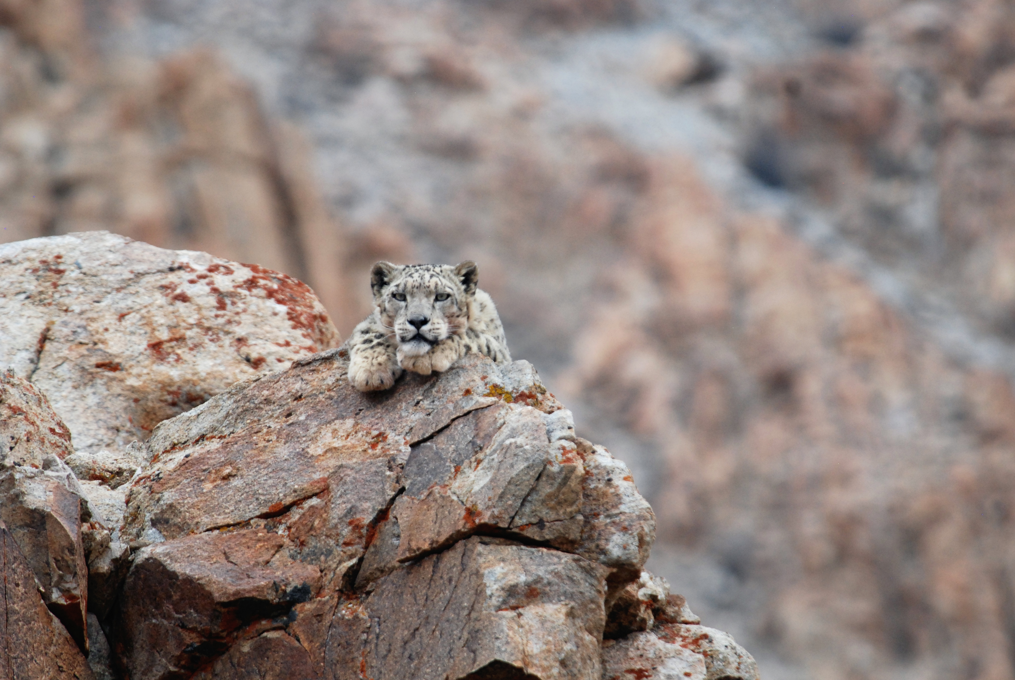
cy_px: 340
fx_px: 16937
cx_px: 508
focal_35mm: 600
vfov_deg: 2.3
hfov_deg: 3.4
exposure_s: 1/400
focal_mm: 400
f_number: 5.6
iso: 500
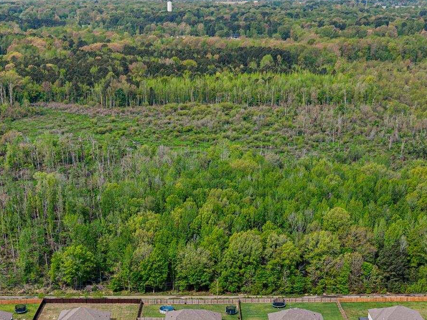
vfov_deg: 21.3
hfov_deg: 29.0
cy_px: 305
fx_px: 826
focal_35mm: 67
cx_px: 194
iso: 120
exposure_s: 1/180
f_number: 1.8
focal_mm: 8.67
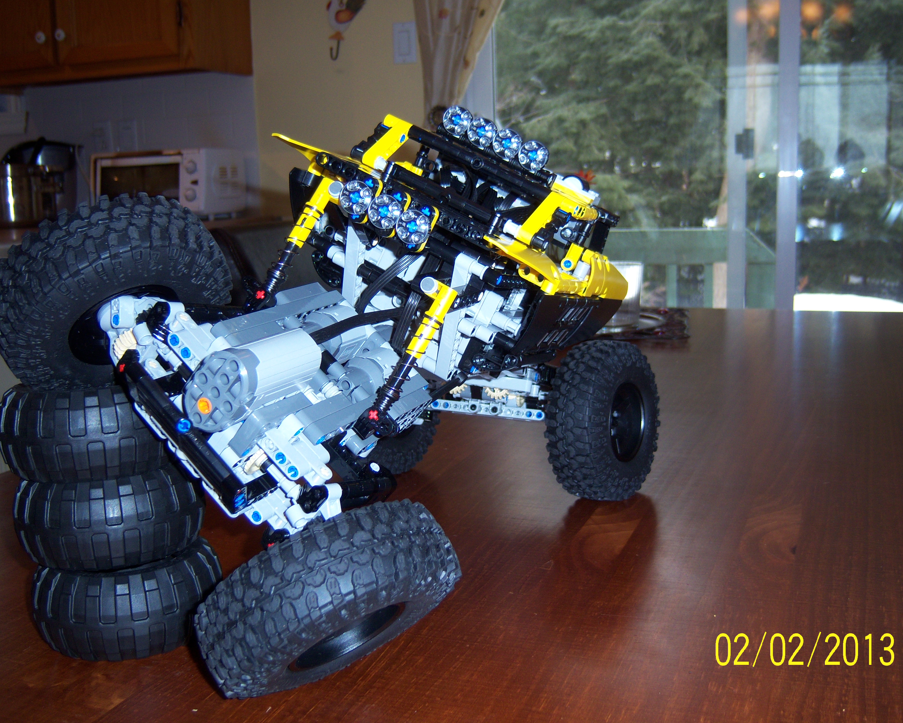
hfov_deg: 47.9
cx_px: 456
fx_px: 1016
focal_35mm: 38
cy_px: 365
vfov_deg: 39.2
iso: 80
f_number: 2.8
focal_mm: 7.5
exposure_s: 1/60
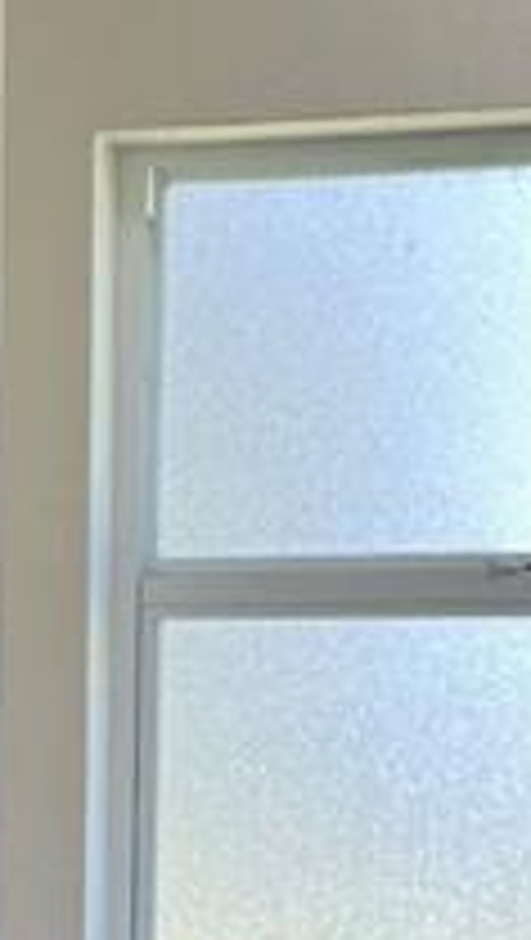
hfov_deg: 11.6
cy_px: 1354
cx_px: 122
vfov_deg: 18.5
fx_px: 2596
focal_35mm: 104
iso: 50
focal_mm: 5.1
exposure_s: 1/120
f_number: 1.6
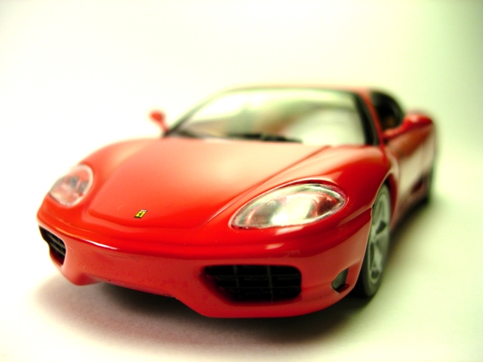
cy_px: 181
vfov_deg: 37.7
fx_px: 530
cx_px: 242
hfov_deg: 49.0
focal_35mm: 38
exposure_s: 1/15.5
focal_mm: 7.8
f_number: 2.8
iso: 64
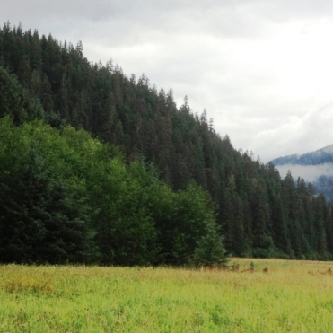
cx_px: 160
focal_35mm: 86
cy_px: 205
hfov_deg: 20.2
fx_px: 936
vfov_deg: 20.1
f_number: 2.4
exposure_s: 1/305
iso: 50
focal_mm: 4.28
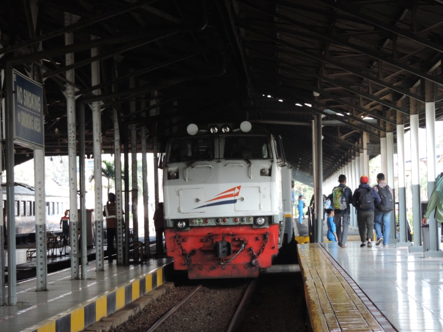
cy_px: 166
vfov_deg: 10.2
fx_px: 1856
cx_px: 222
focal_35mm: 145
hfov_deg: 13.6
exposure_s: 1/125
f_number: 4.4
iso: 320
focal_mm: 25.8
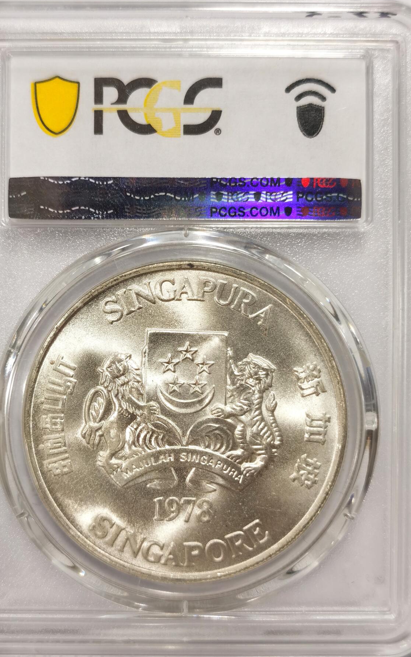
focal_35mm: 58
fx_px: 1039
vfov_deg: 35.1
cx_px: 186
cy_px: 327
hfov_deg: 22.4
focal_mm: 5.56
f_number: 16
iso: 100
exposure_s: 1/100
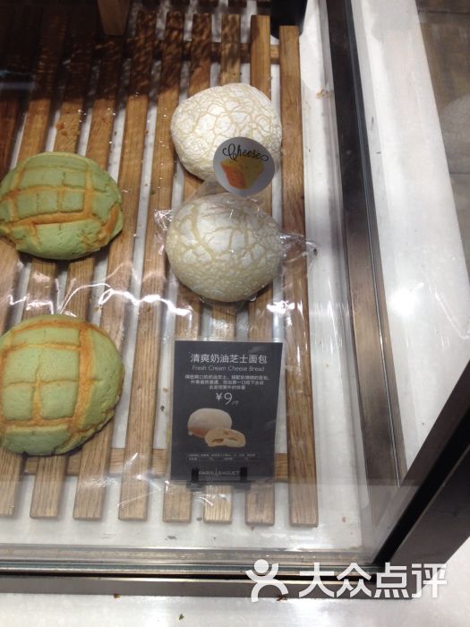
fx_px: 634
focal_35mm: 35
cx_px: 235
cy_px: 314
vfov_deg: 52.6
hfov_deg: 40.7
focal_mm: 4.28
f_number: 2.4
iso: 50
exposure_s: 1/120
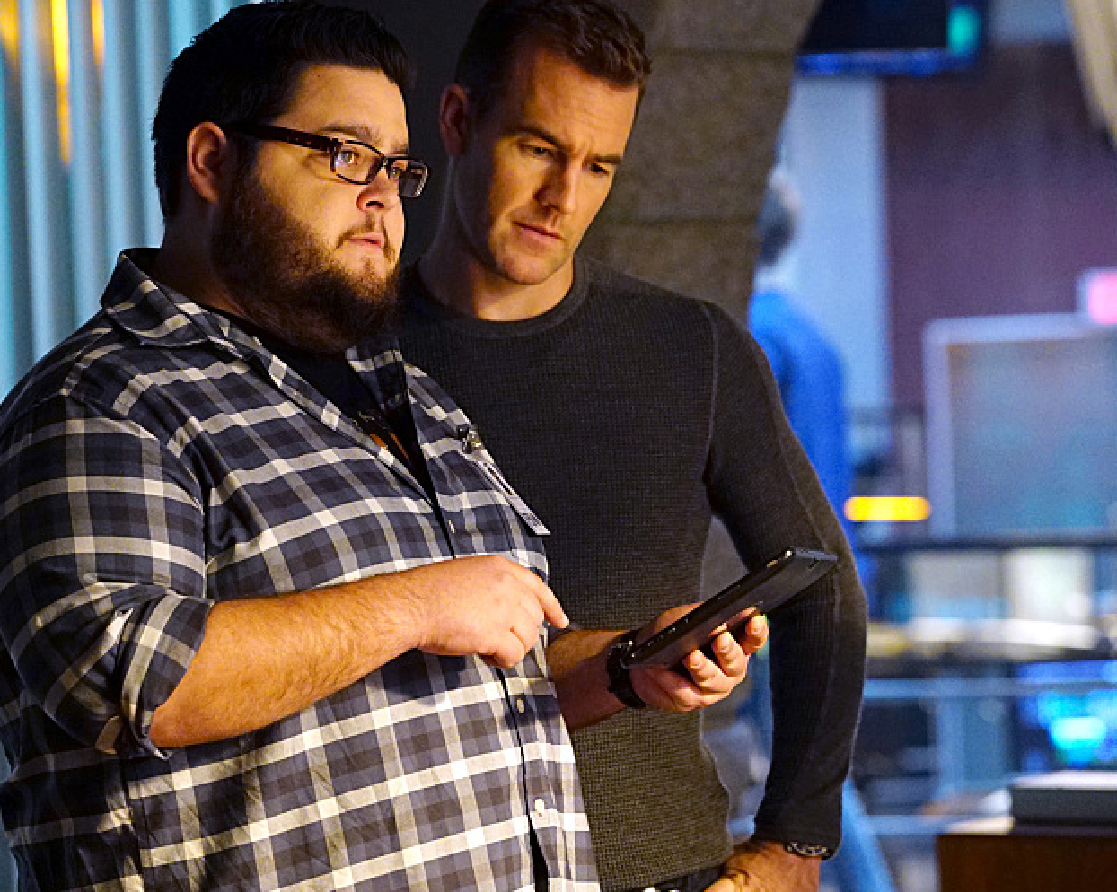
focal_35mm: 180
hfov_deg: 10.7
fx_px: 5948
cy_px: 442
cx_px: 485
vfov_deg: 8.6
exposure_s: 1/160
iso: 10000
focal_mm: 149
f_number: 5
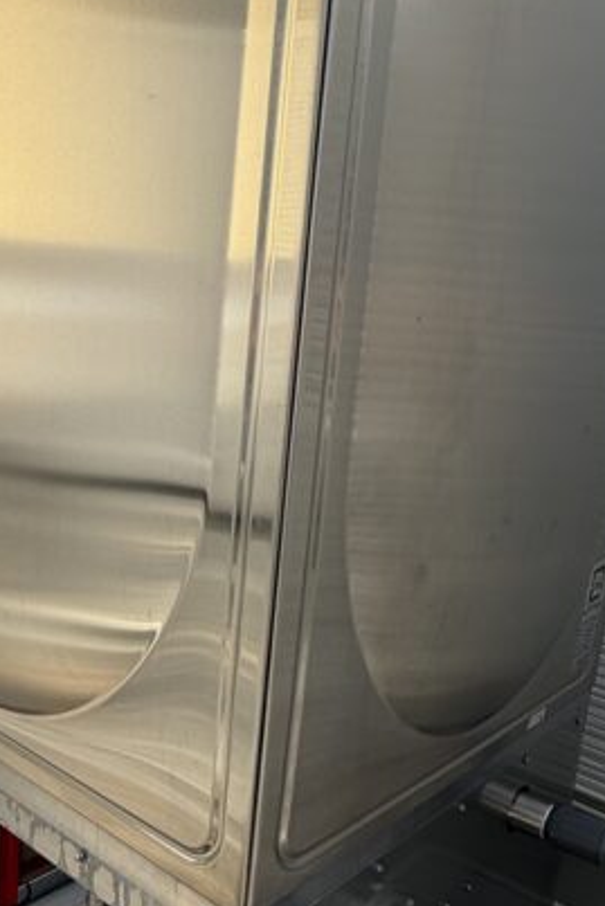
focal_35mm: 37
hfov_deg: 35.8
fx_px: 932
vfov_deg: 51.7
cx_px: 234
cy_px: 515
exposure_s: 1/321
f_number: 2.2
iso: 50
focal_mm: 2.22
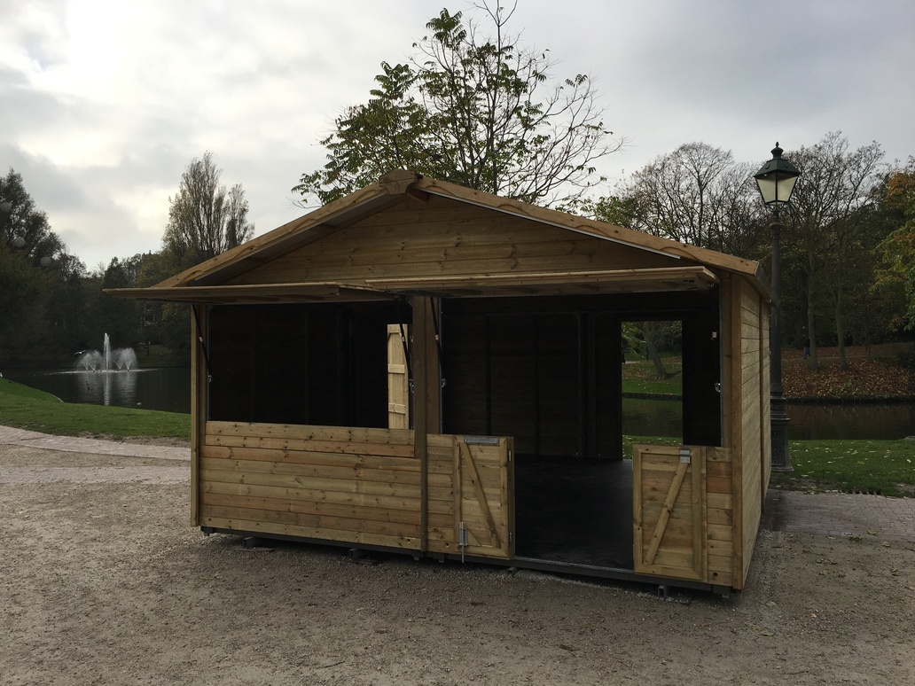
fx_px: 767
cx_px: 458
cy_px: 343
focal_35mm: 29
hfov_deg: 61.7
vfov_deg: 48.2
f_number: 2.2
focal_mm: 4.15
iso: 25
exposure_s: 1/785
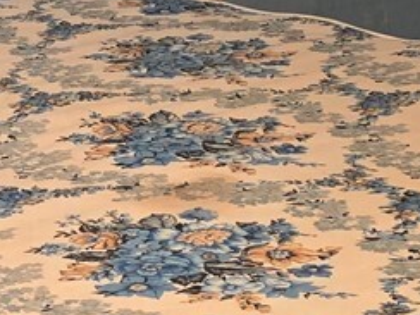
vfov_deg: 9.8
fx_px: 1832
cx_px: -195
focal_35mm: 151
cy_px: 26
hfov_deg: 12.5
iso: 800
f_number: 1.7
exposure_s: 1/60
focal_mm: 6.3
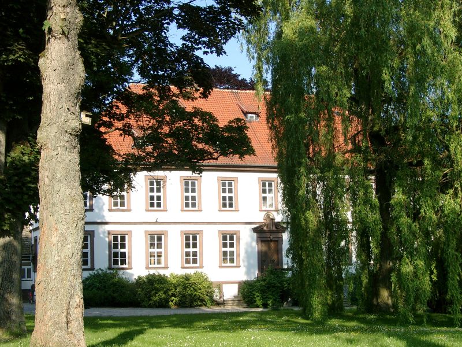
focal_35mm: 60
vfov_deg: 24.4
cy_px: 174
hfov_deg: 32.2
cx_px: 231
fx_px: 801
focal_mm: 12.52
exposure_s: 1/318
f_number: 4
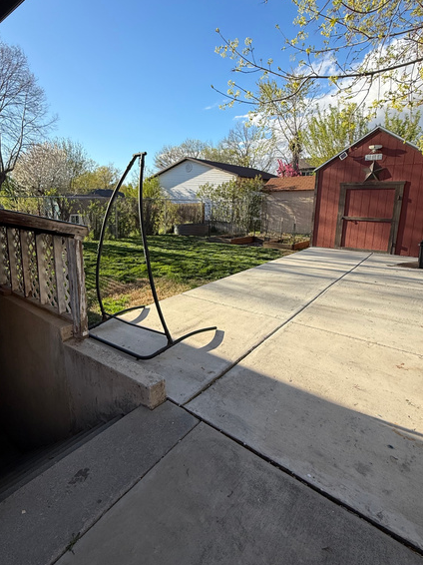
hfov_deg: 68.4
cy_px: 260
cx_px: 185
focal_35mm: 19
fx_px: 310
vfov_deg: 84.5
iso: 50
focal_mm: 2.22
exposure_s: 1/1145
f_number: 2.2
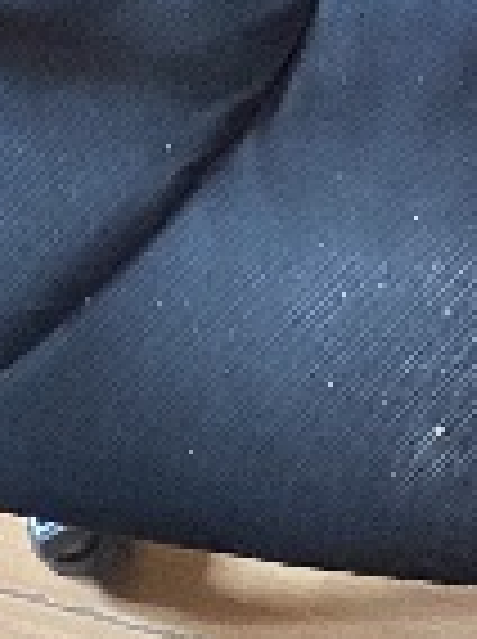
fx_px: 2433
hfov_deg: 10.9
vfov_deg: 14.8
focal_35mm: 132
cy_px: 32
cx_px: 639
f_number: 1.8
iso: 500
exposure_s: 1/53
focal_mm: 4.25
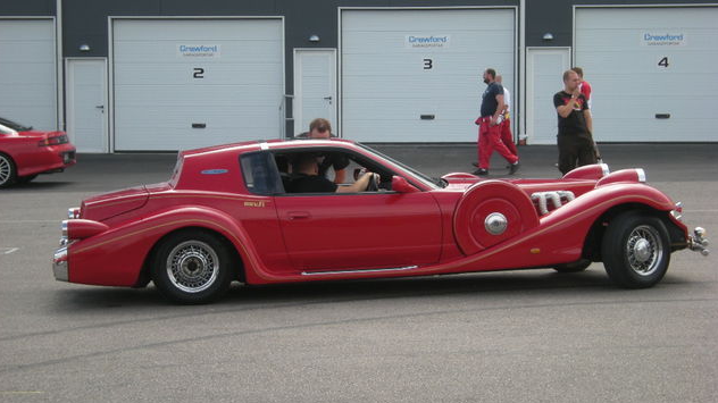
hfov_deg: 22.2
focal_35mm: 96
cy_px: 200
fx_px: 1827
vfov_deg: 12.6
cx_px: 358
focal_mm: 14.6
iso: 64
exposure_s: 1/196
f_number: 5.1
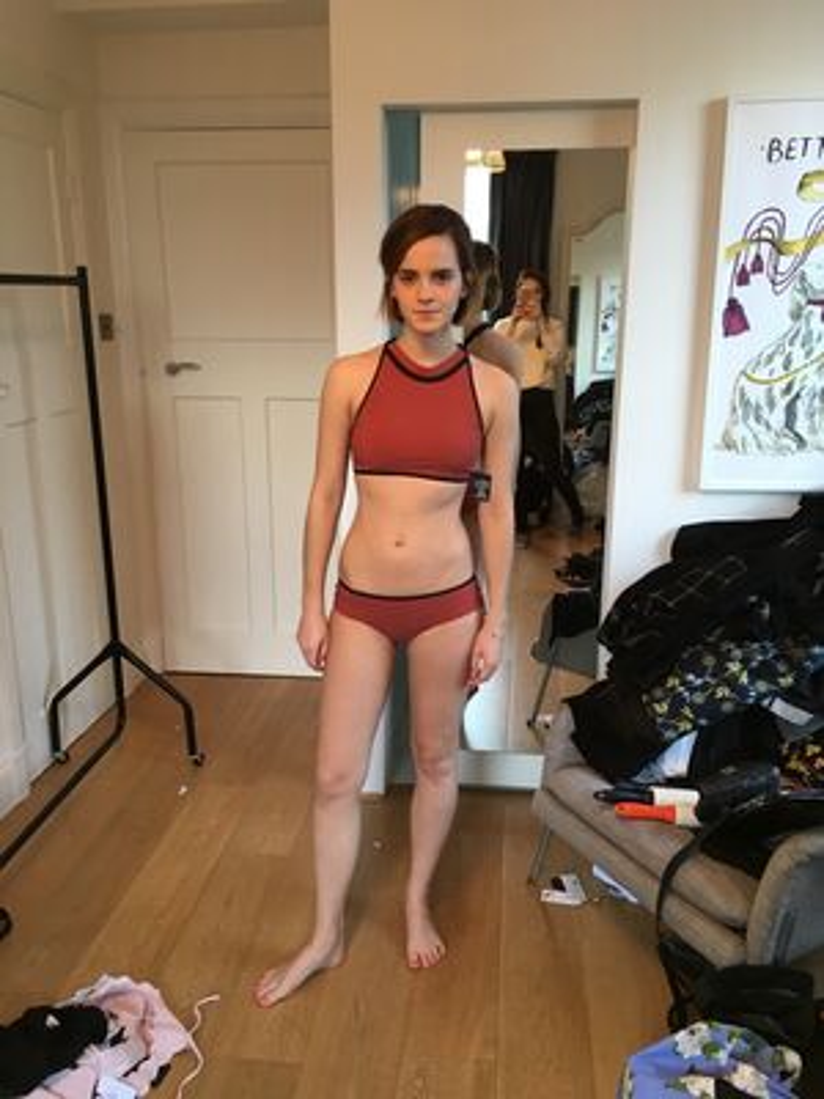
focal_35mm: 29
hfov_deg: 48.2
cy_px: 550
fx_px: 920
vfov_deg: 61.7
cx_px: 412
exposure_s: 1/33
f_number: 2.2
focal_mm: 4.15
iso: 64
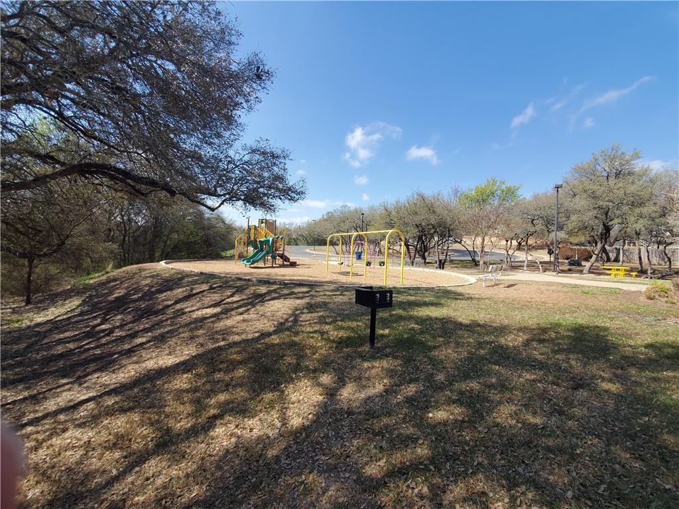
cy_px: 254
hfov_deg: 106.2
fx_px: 255
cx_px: 340
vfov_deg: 89.9
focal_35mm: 13
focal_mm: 1.8
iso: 50
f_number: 2.2
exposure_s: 1/648
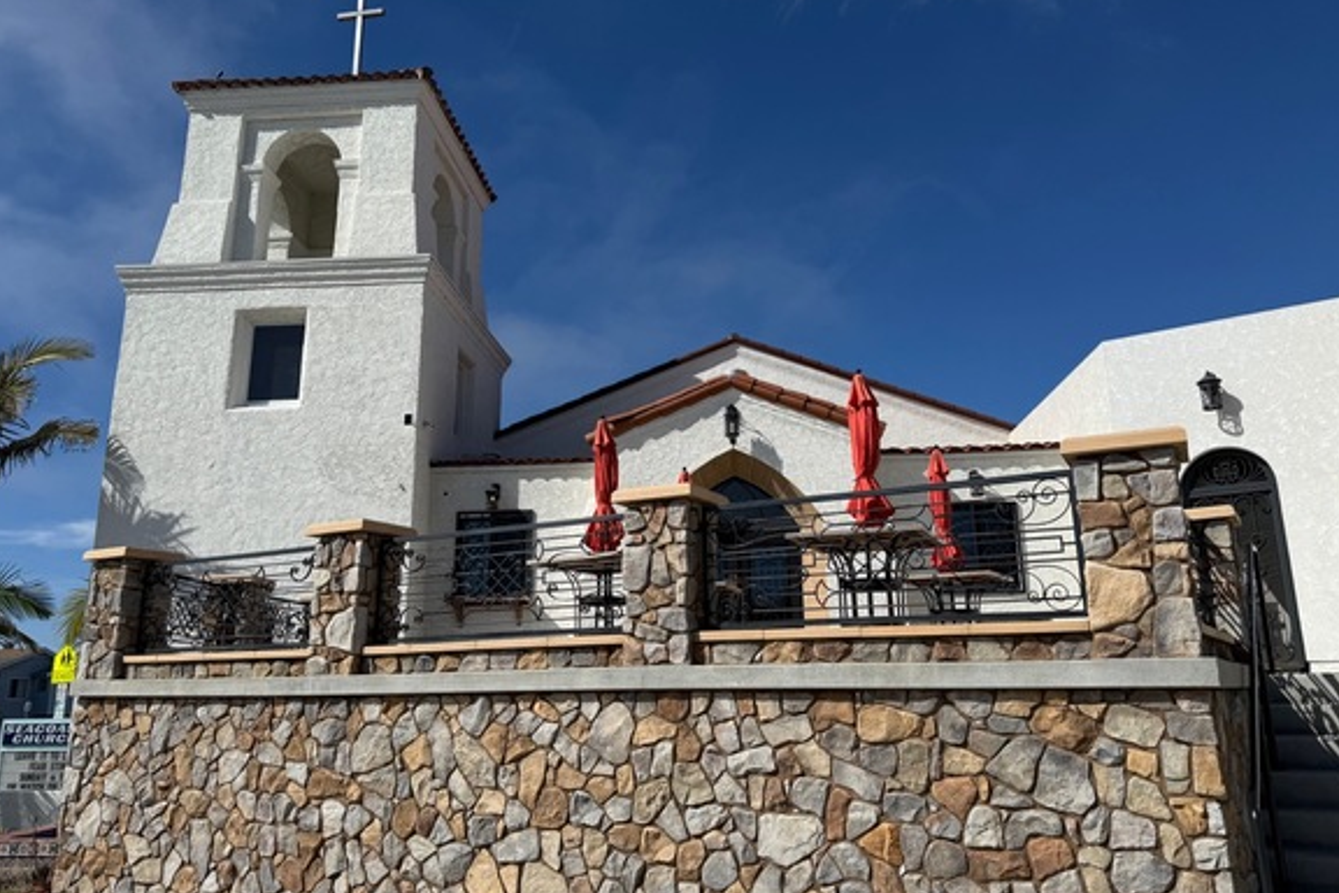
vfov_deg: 49.6
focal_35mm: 26
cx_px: 674
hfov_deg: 69.4
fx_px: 967
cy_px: 437
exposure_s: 1/10309
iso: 80
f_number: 1.78
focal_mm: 6.76
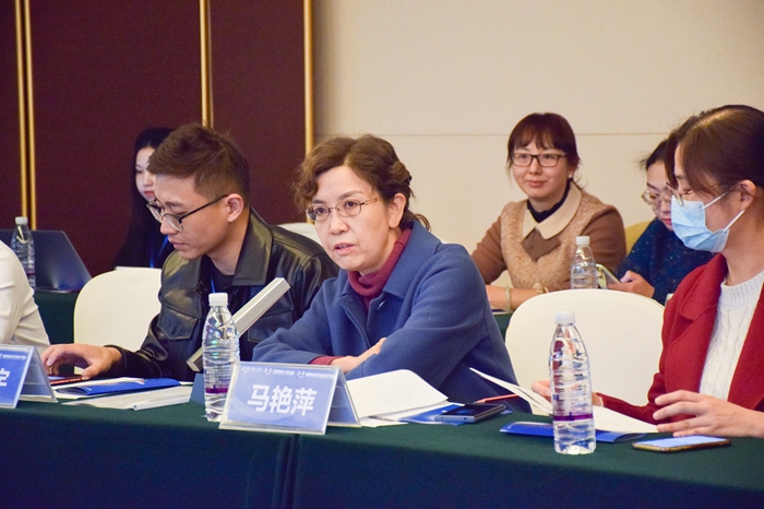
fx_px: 2864
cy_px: 254
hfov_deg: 15.2
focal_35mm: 135
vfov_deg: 10.2
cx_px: 382
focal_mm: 90
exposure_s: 1/100
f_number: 5.3
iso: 1600
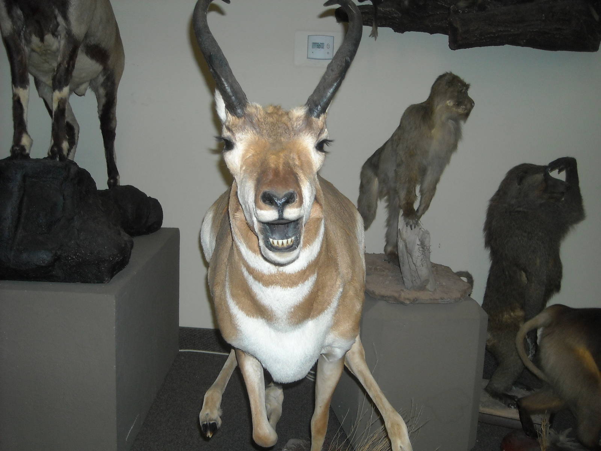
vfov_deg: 32.9
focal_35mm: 44
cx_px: 300
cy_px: 226
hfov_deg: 42.9
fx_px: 764
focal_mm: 7.1
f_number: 3.1
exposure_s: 1/60
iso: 200
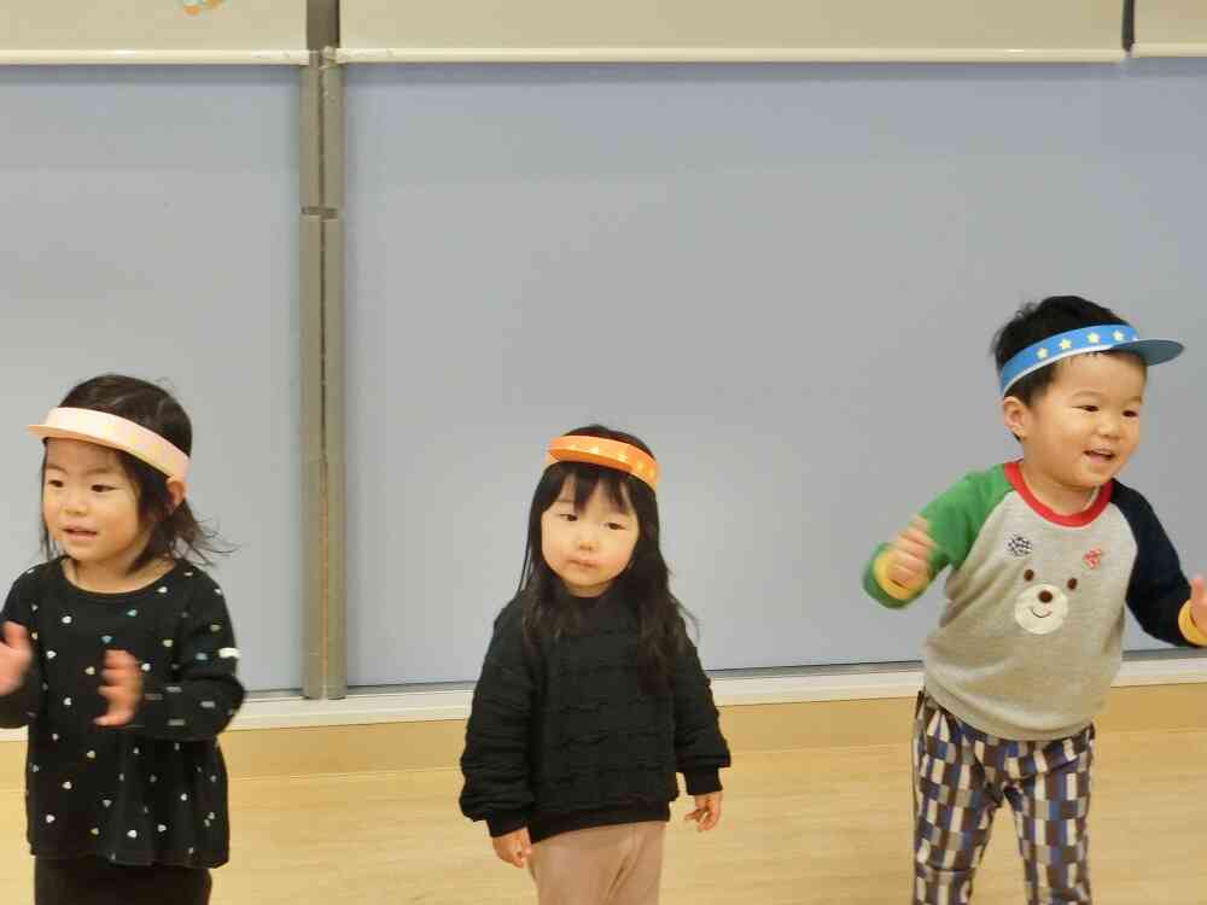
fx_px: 2789
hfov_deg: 24.4
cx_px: 604
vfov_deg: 18.4
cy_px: 452
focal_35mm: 80
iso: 400
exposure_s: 1/60
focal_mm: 14.3
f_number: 5.4
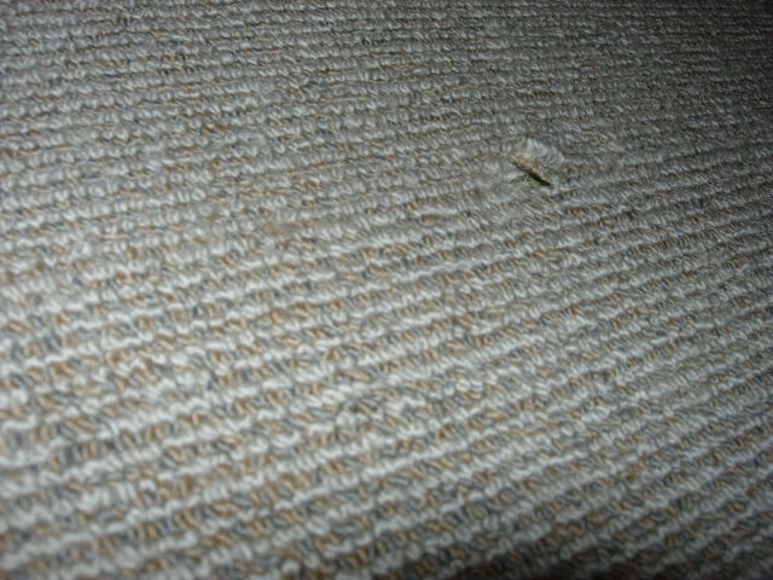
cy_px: 290
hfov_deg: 49.0
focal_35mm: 38
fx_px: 849
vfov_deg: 37.7
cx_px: 386
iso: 79
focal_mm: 7.8
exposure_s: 1/64
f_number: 4.8
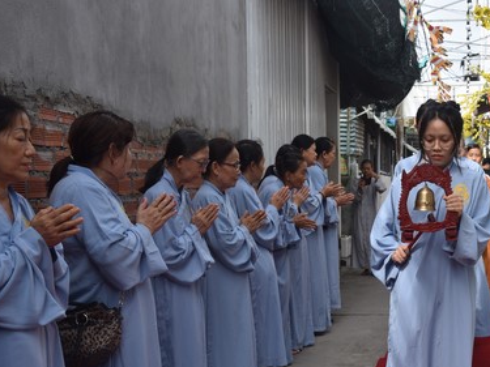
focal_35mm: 70
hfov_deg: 27.4
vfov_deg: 20.9
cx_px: 367
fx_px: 991
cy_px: 239
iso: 280
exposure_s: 1/250
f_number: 8
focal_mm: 44
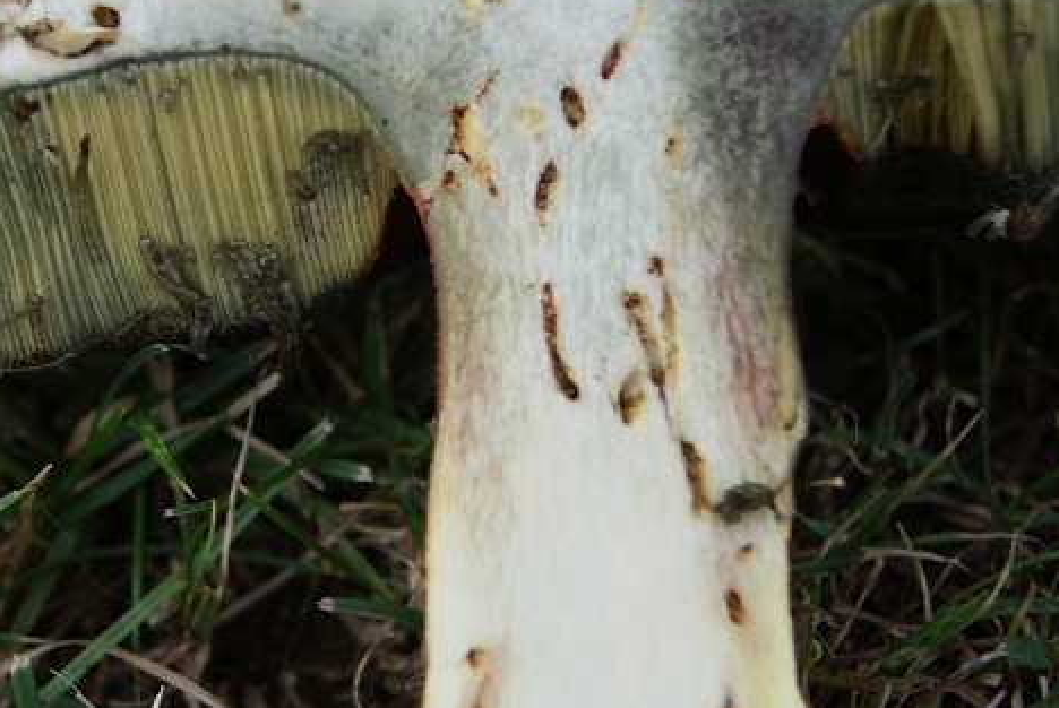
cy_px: 254
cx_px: 235
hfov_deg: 24.4
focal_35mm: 82
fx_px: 2414
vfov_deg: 16.7
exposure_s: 1/50
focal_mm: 30
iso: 100
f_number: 5
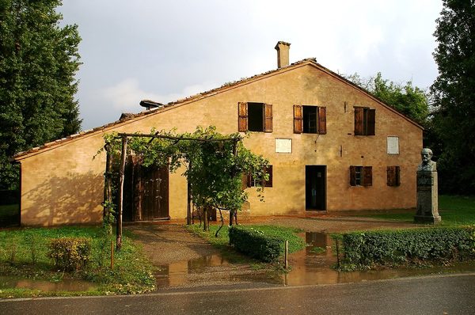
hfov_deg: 59.6
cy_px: 158
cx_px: 238
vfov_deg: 41.6
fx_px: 415
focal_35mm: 32
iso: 200
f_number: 8
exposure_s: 1/350
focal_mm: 21
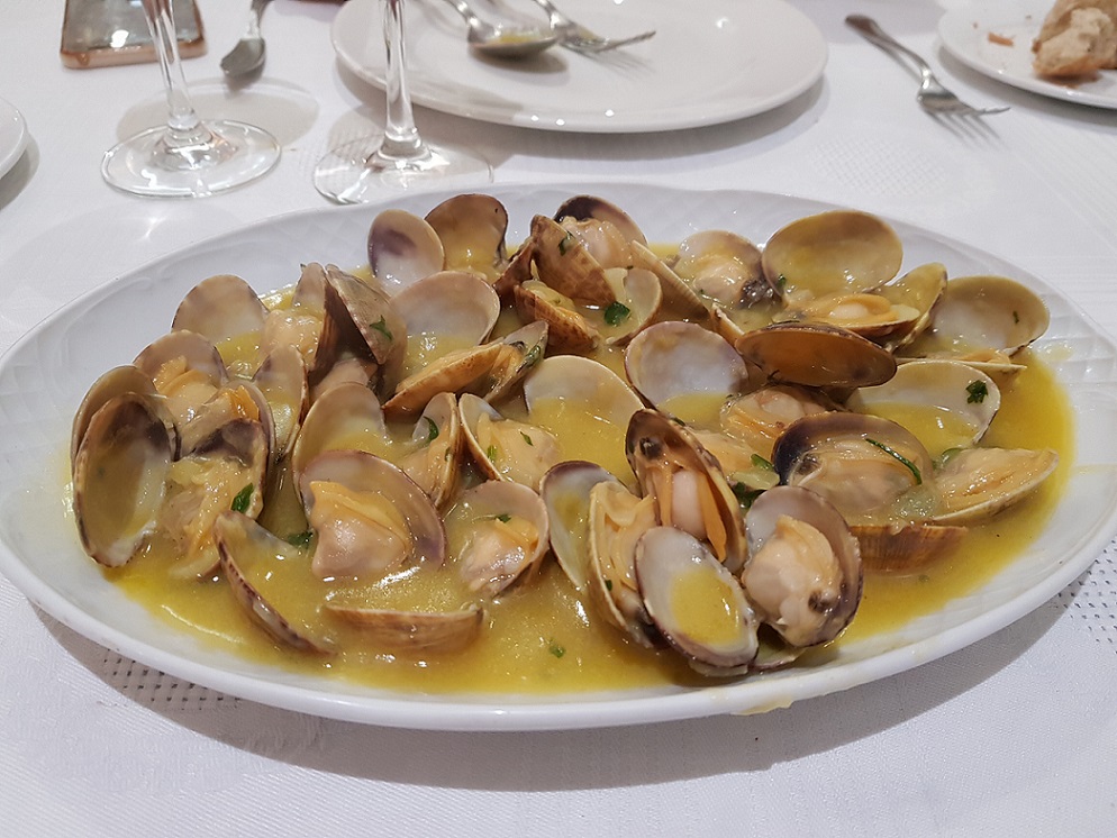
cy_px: 419
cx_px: 558
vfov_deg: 53.1
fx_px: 839
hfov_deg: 67.3
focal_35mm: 26
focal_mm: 4.2
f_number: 1.7
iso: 200
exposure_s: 1/33
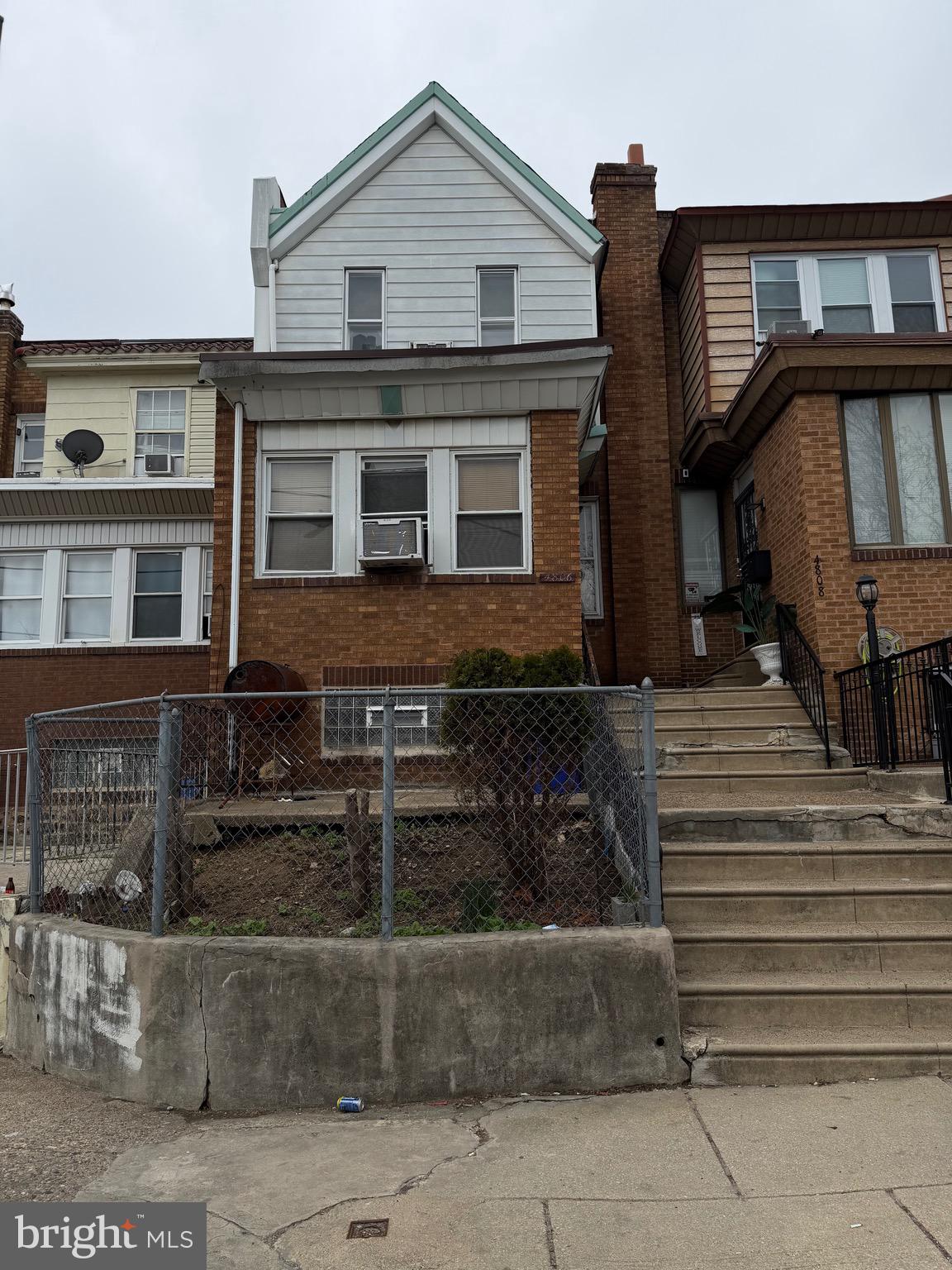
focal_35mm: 24
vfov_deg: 71.6
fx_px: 880
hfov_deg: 56.8
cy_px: 635
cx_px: 476
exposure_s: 1/4975
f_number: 1.78
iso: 80
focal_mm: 6.76
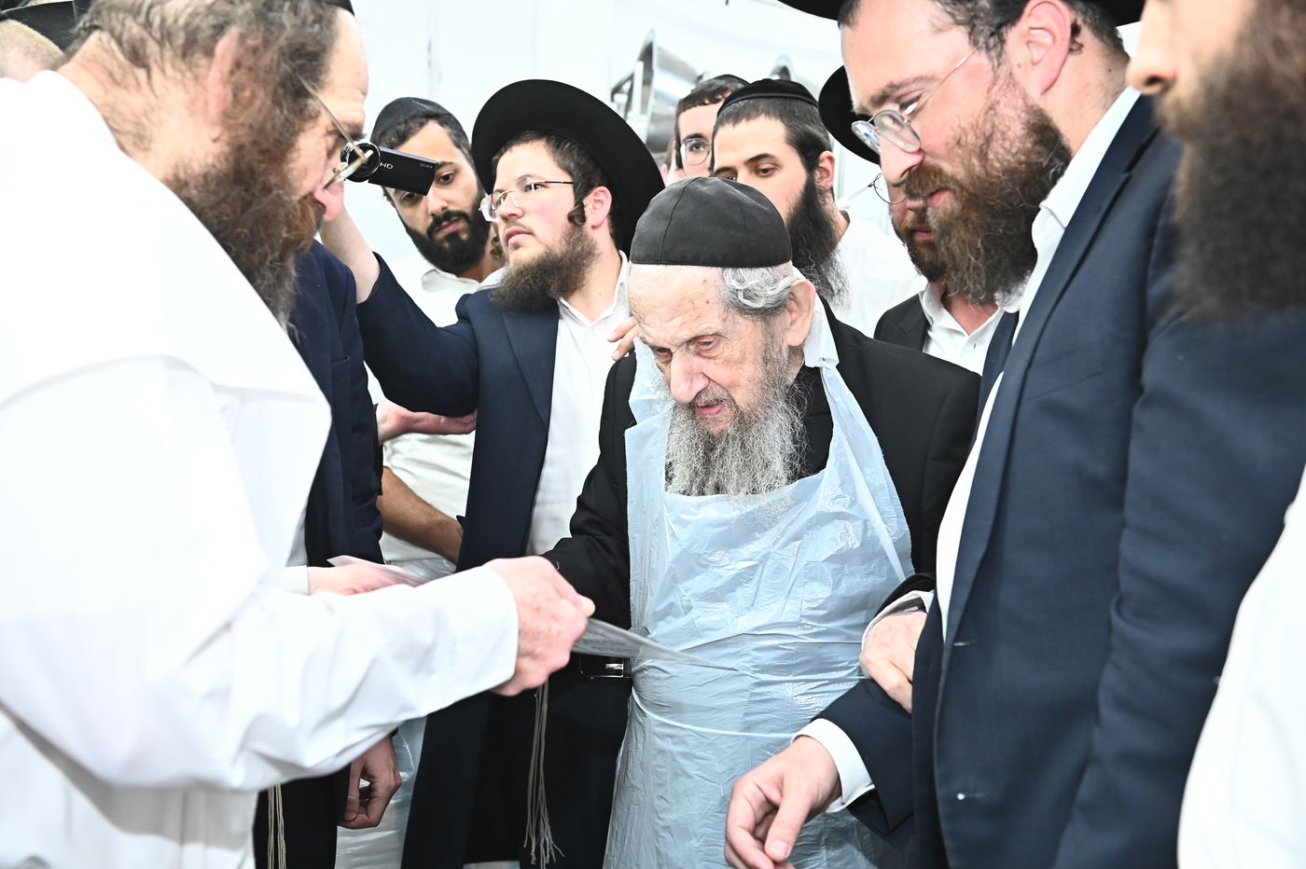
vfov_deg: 36.8
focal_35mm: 36
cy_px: 434
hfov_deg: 53.2
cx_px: 653
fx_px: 1305
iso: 2500
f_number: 4.5
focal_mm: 36
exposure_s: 1/200
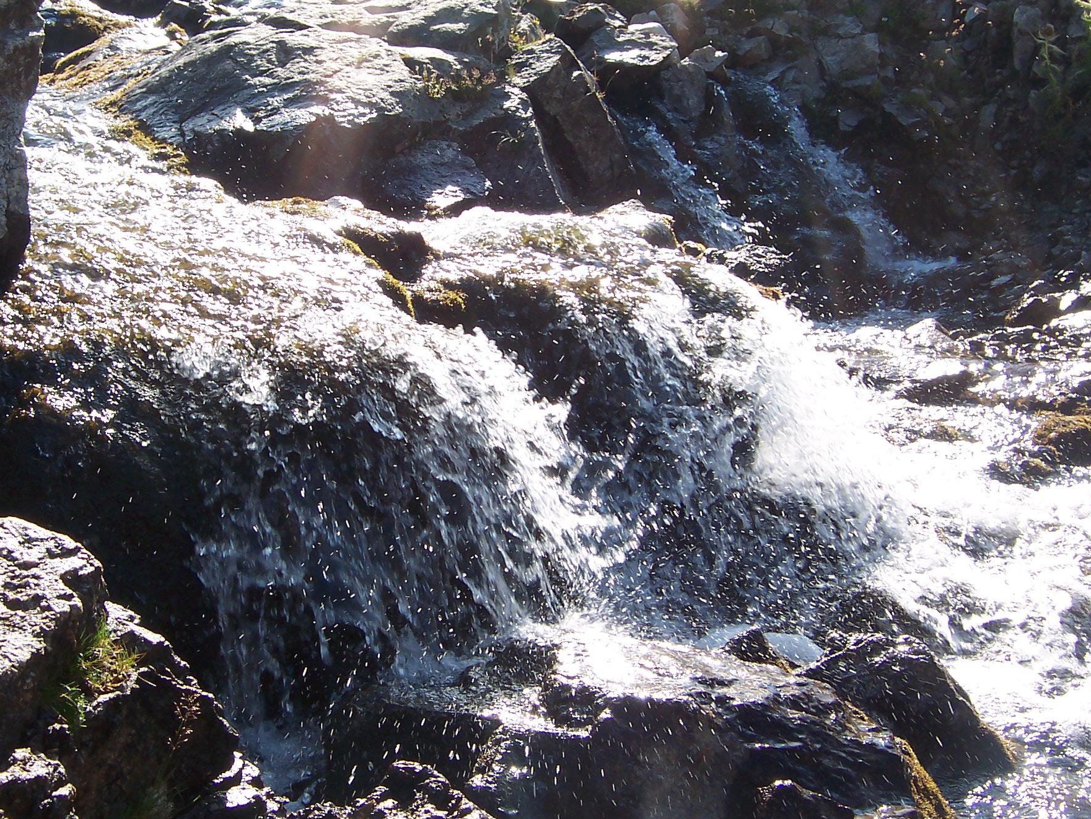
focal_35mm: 60
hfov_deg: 32.1
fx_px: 1891
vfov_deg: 24.4
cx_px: 470
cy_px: 376
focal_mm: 8
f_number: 4.8
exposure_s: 1/250
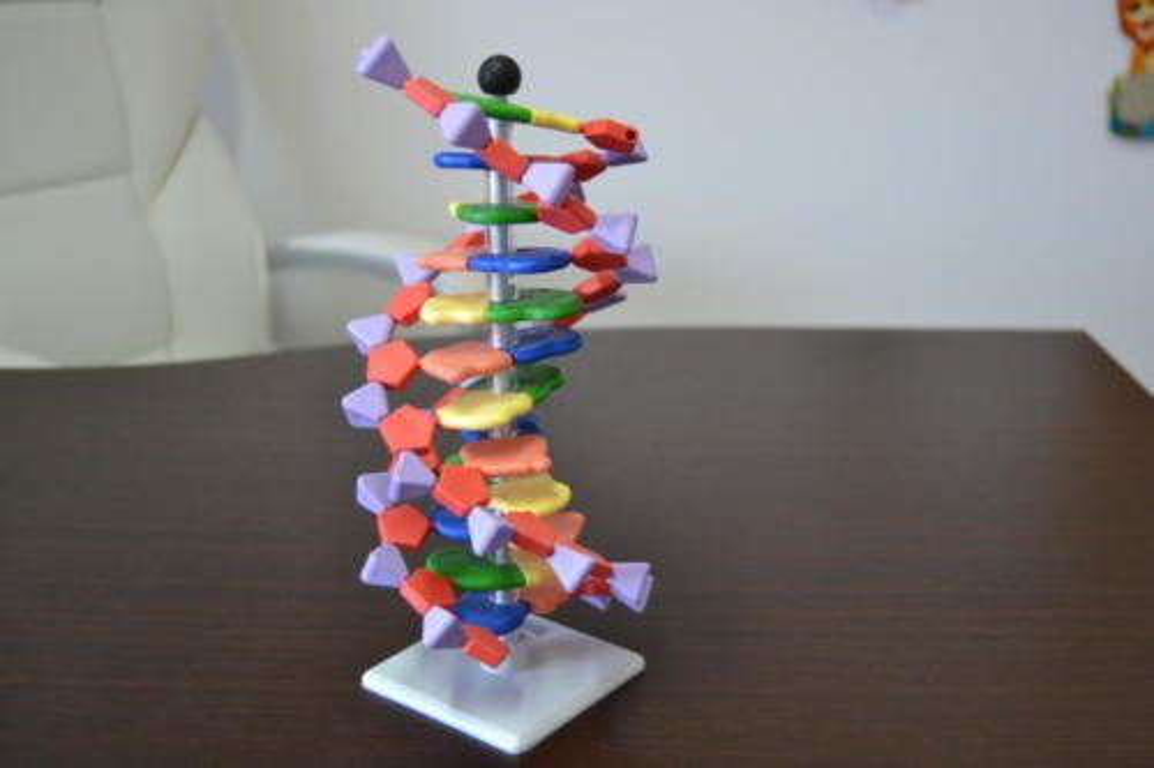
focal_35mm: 45
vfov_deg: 29.8
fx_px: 1442
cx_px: 577
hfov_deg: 43.6
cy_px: 384
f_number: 4.2
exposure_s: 1/60
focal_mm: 30
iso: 720
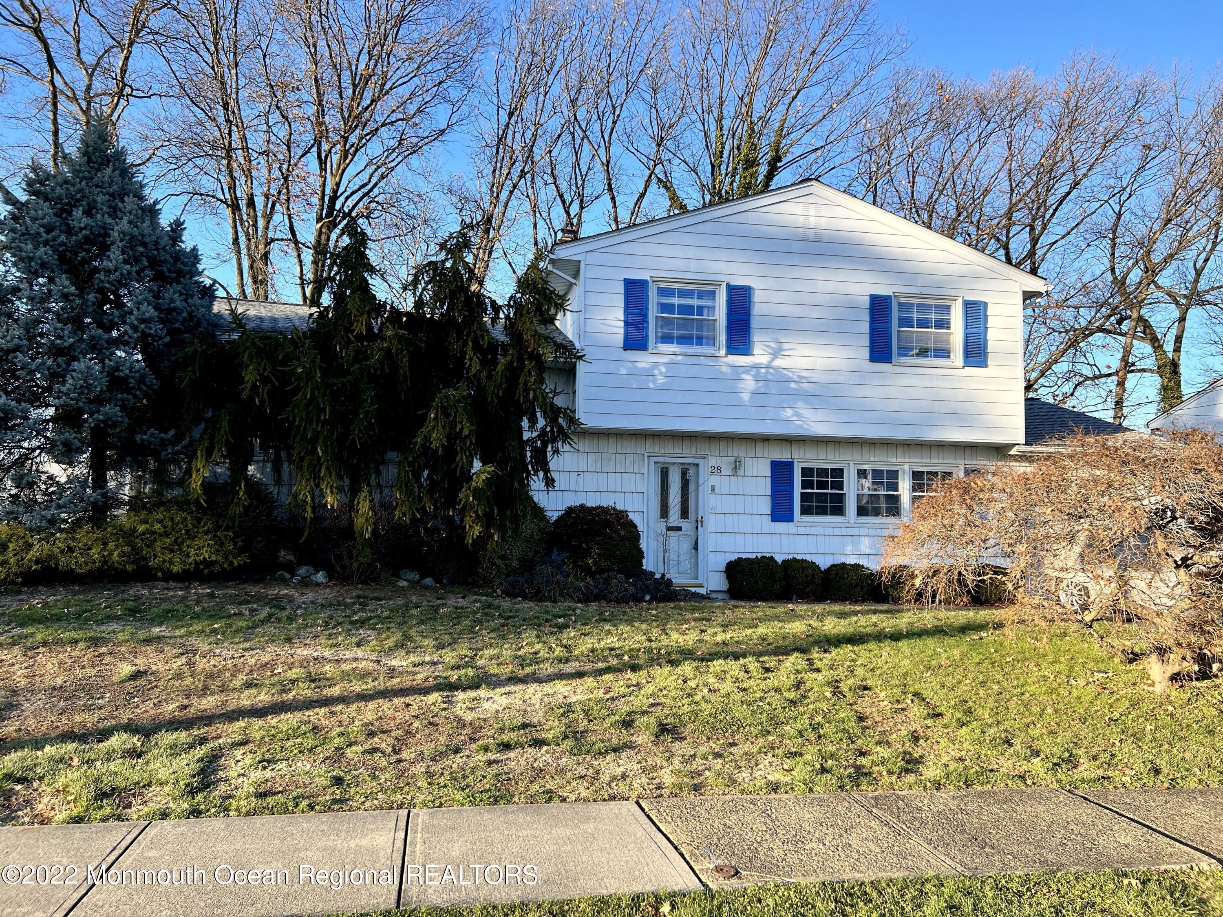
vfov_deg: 53.1
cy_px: 458
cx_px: 612
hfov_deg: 67.3
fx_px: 919
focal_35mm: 26
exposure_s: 1/1112
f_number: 1.5
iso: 50
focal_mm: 5.7
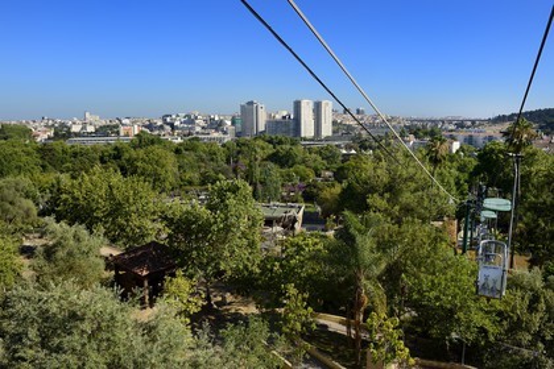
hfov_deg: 73.7
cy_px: 184
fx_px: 369
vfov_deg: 53.1
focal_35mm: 24
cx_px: 277
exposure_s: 1/250
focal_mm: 24
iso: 200
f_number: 13
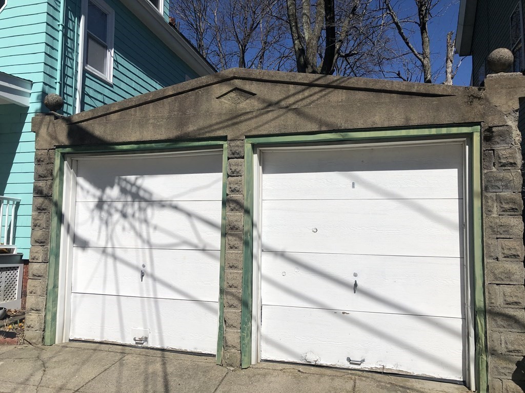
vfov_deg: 49.7
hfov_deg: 63.4
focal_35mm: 28
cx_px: 262
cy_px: 196
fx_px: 425
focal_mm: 3.99
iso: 25
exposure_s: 1/6098
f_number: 1.8
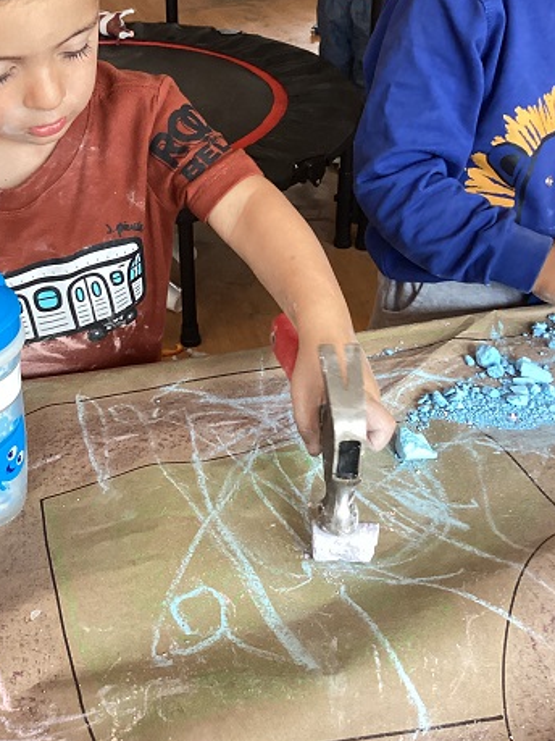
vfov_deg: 41.5
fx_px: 962
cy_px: 244
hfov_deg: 31.9
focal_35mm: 45
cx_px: 176
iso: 200
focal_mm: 3.3
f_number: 2.4
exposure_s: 1/50
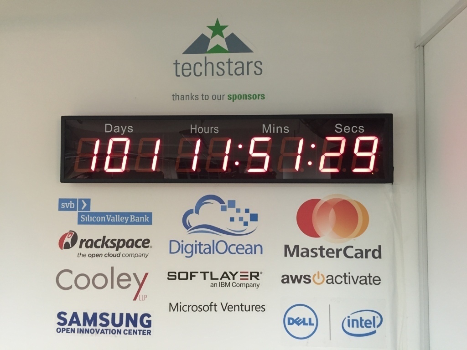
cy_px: 175
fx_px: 391
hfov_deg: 61.7
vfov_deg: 48.2
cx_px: 234
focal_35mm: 29
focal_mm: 4.15
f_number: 2.2
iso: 160
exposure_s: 1/33
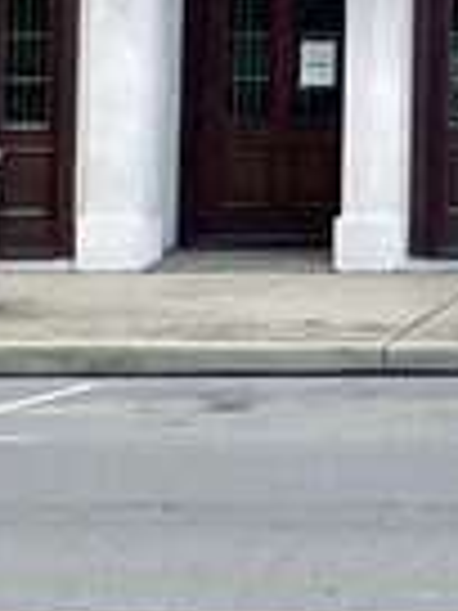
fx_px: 2699
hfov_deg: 9.0
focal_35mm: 153
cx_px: 1006
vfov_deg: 12.6
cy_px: -85
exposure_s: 1/3125
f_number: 1.8
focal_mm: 4.25
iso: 32
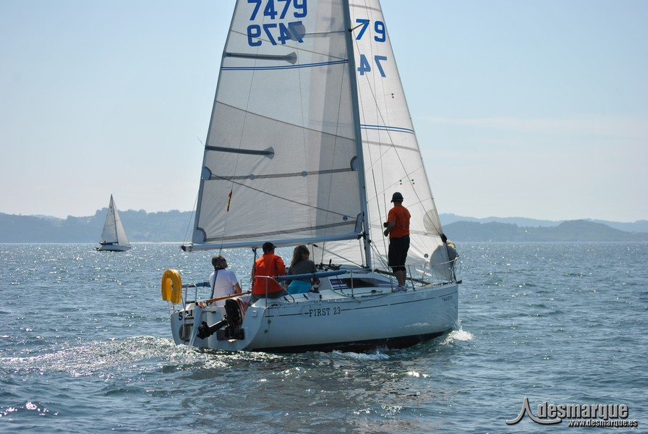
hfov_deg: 20.9
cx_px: 324
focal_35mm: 98
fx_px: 1757
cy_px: 217
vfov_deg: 14.1
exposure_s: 1/640
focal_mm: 65
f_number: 6.3
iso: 100
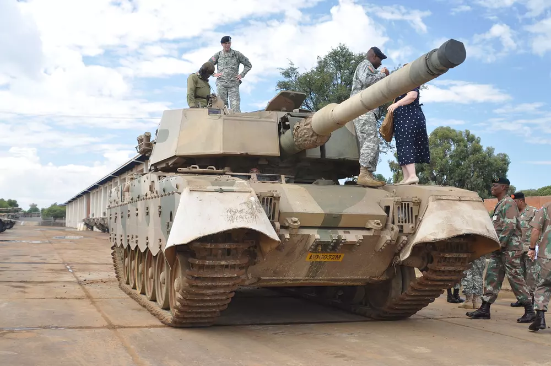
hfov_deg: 46.5
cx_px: 276
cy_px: 183
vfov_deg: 31.8
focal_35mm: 42
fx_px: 642
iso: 200
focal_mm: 28
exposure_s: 1/200
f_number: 5.6
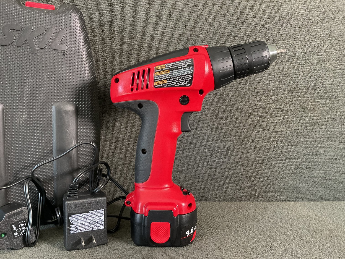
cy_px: 130
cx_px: 172
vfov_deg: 48.2
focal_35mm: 29
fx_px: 289
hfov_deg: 61.7
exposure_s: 1/60
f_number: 1.8
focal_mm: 3
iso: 200
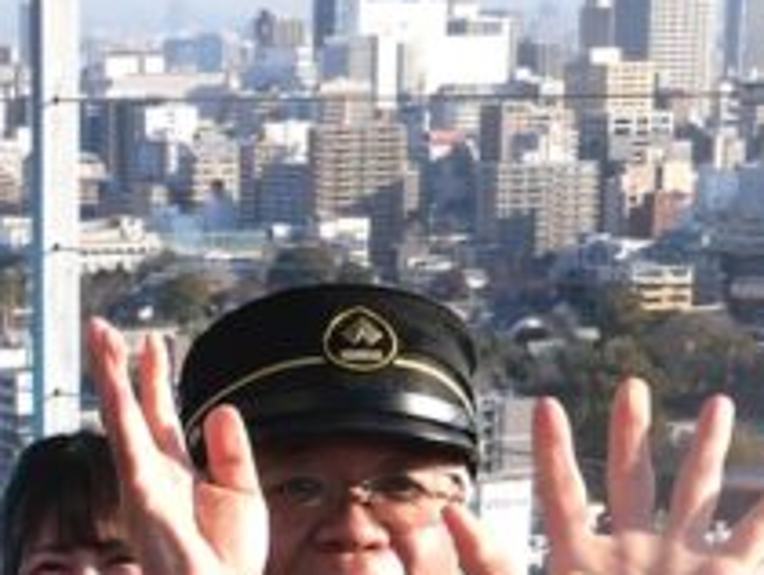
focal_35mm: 146
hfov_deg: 13.0
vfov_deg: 9.8
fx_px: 3226
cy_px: 946
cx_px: -233
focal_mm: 10.9
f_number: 5.6
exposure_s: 1/800
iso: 200
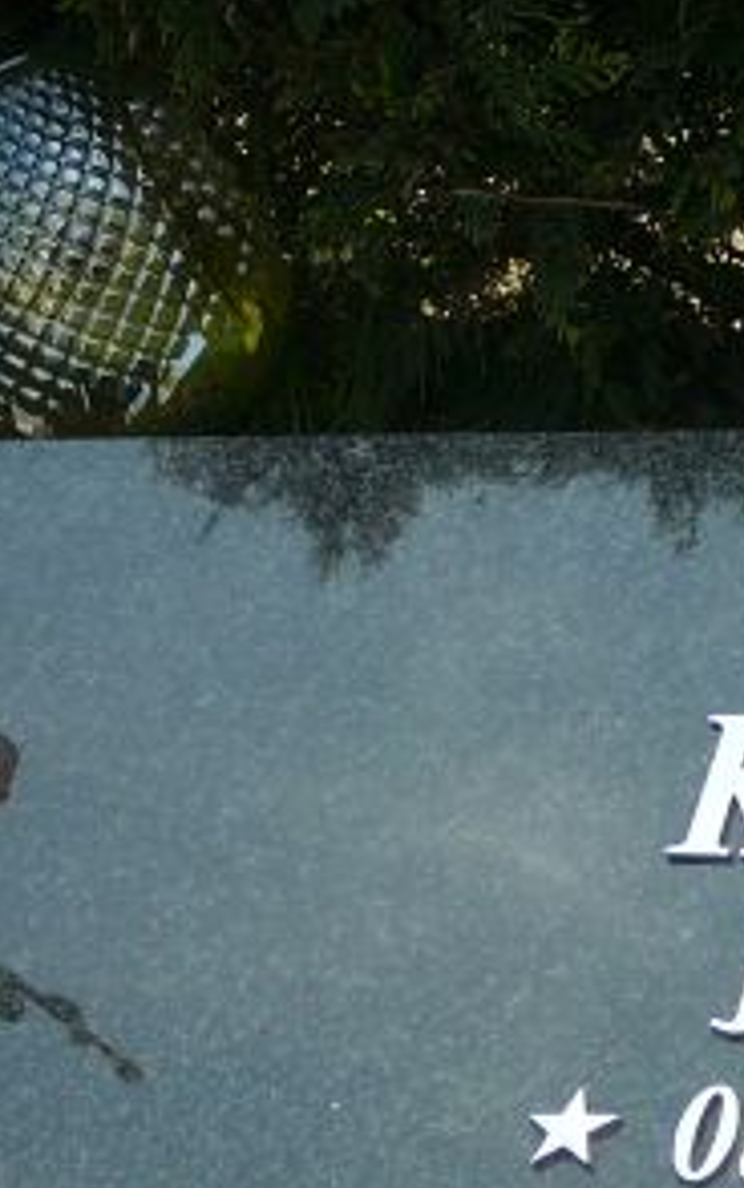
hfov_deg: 10.6
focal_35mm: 120
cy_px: 905
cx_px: 1031
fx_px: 3889
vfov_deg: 17.3
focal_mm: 7.8
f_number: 3.4
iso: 80
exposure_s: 1/320
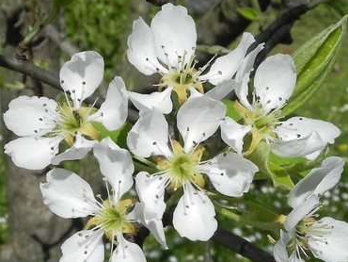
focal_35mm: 107
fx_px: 1076
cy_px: 170
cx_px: 211
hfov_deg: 18.3
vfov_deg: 13.8
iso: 160
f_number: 8
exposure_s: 1/531
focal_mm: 11.8
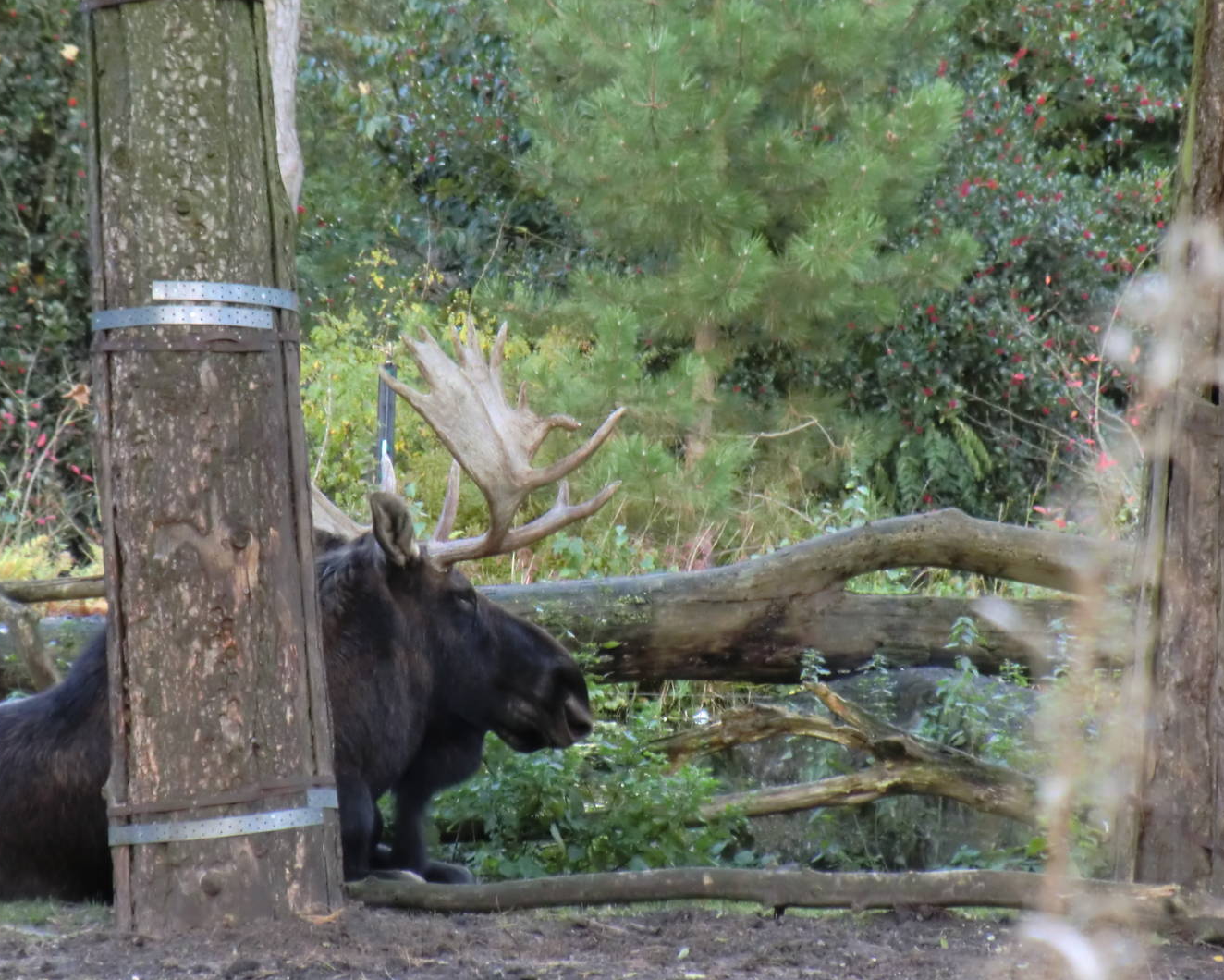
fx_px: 10255
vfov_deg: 5.5
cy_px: 545
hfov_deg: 6.8
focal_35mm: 283
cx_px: 578
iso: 400
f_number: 5.7
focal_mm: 43
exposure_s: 1/60
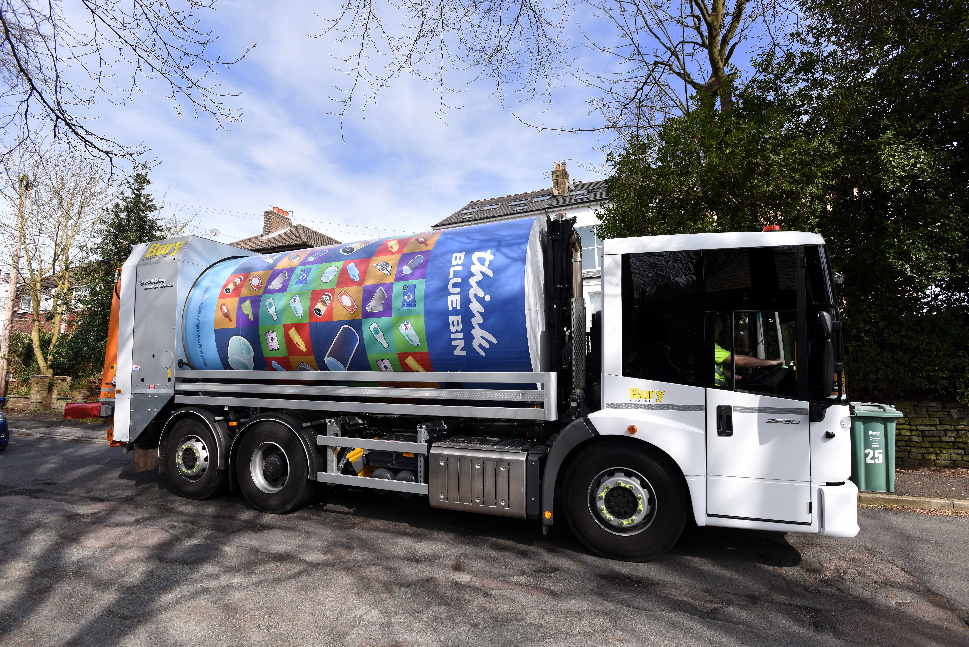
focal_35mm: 17
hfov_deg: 93.3
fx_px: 458
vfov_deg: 70.5
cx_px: 484
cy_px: 324
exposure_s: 1/200
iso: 200
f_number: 9
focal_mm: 17
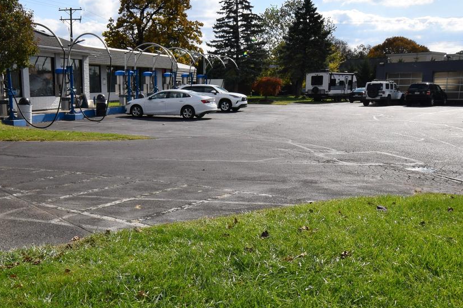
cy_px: 190
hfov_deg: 50.9
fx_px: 476
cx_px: 153
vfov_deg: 35.8
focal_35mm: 37
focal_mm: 10
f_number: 11
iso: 200
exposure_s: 1/500
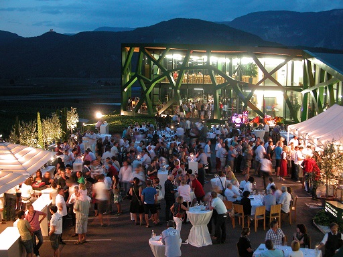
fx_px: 535
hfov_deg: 35.5
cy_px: 128
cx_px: 172
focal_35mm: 54
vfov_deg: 27.0
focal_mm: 13.7
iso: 400
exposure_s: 1/1.8
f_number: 3.1
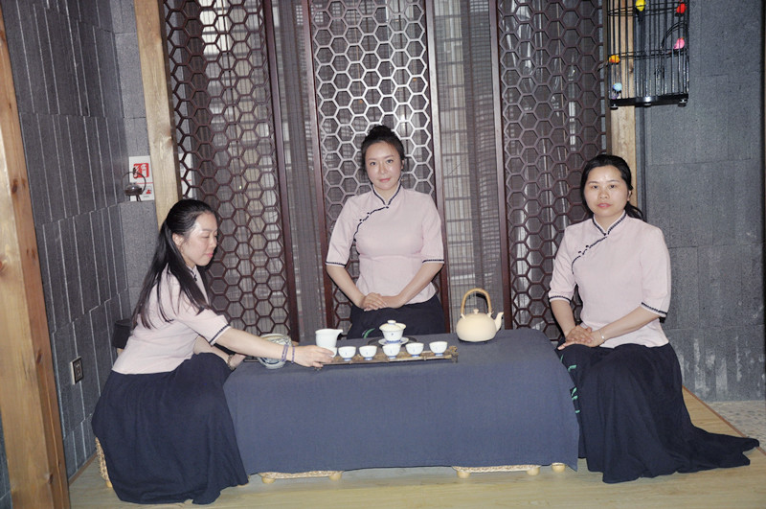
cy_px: 254
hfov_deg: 46.5
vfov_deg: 31.8
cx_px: 383
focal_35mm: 42
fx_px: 892
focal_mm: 28
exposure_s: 1/60
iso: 800
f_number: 4
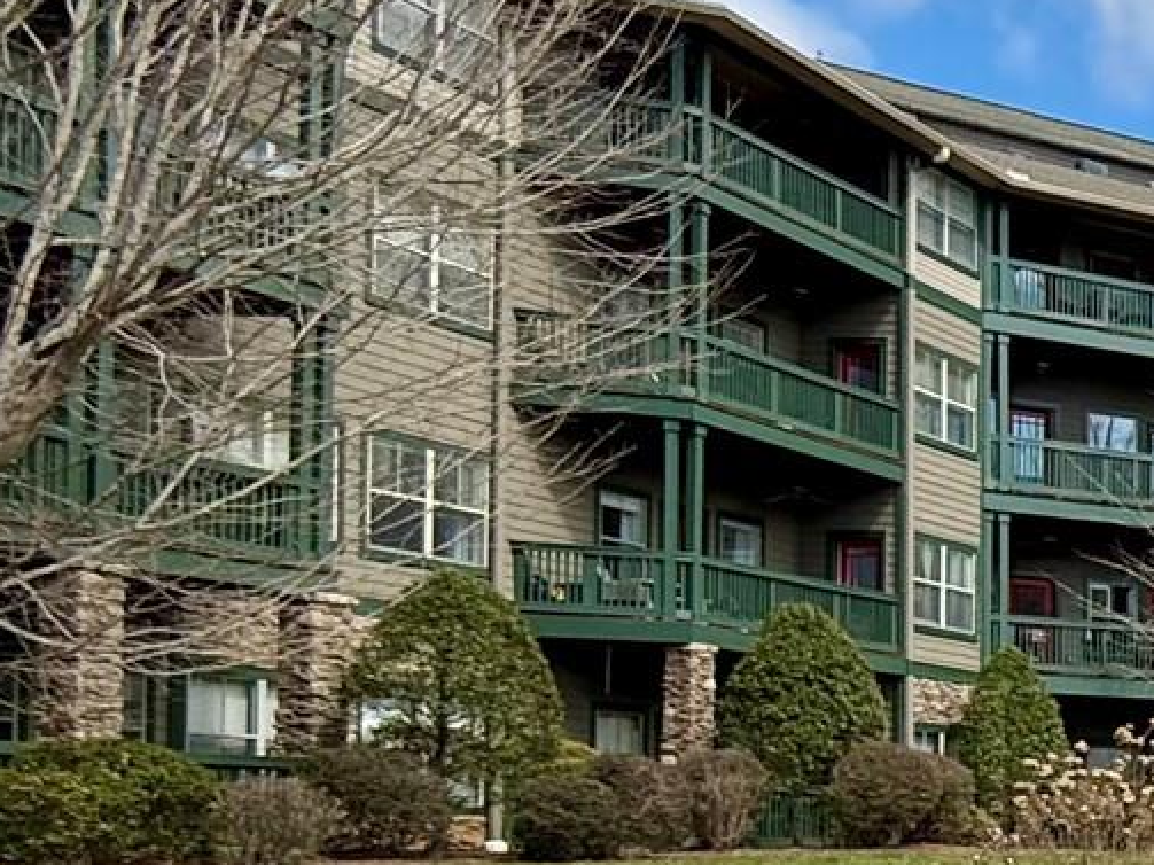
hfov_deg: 20.8
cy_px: 798
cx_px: 2154
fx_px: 1900
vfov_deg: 24.8
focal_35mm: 57
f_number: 2.2
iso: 64
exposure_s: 1/1189
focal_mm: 2.22
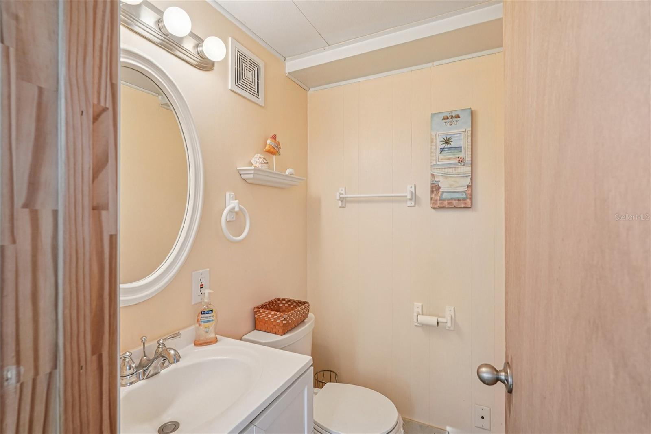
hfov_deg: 96.7
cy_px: 217
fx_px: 289
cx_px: 326
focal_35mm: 16
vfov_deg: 73.7
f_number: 8
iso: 400
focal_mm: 16
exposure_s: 1/30
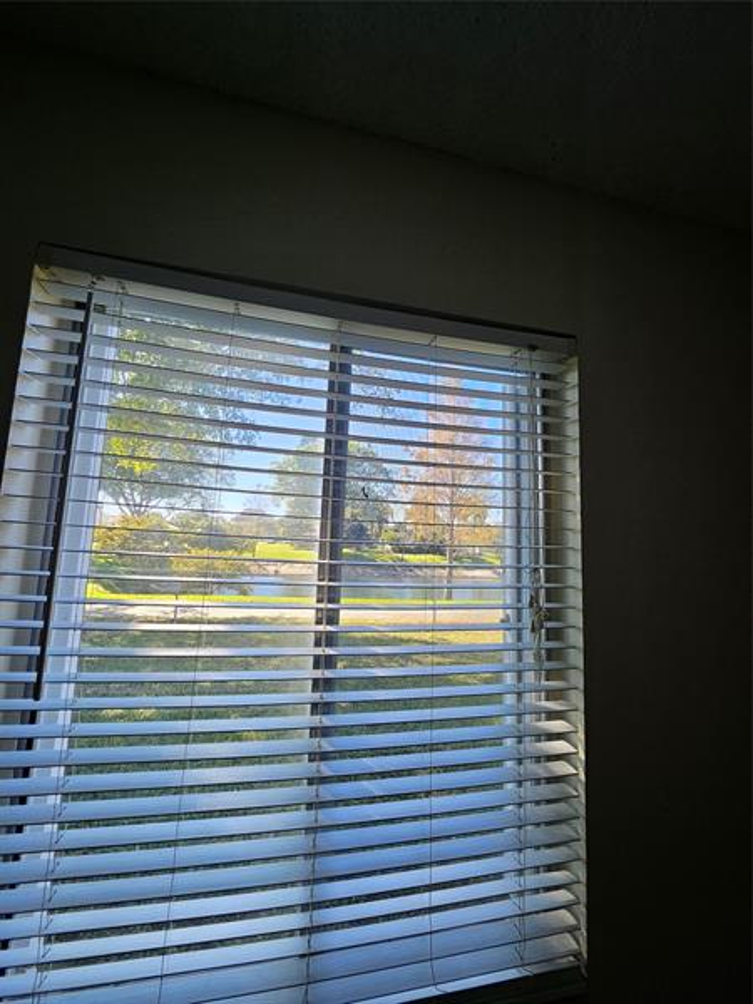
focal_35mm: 13
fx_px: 377
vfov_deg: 106.2
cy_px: 502
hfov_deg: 89.9
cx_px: 376
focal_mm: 1.7
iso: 32
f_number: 2.2
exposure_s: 1/120
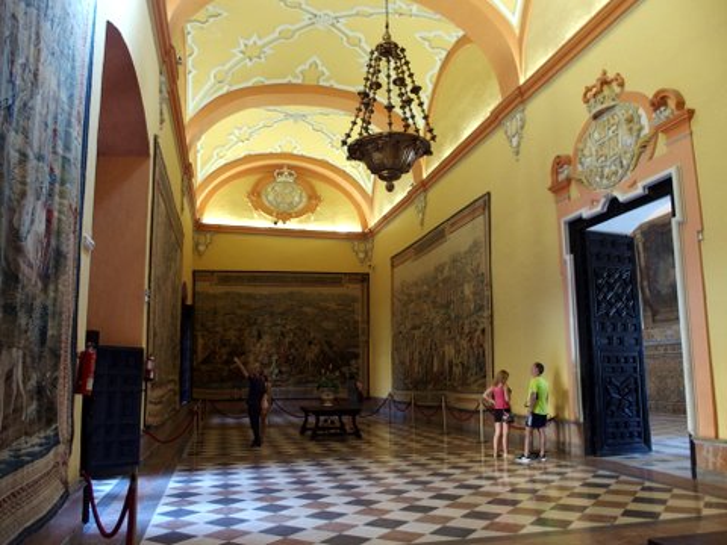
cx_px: 364
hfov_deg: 63.4
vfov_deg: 49.7
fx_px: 588
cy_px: 272
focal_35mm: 28
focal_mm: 6
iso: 250
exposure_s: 1/30
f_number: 2.8
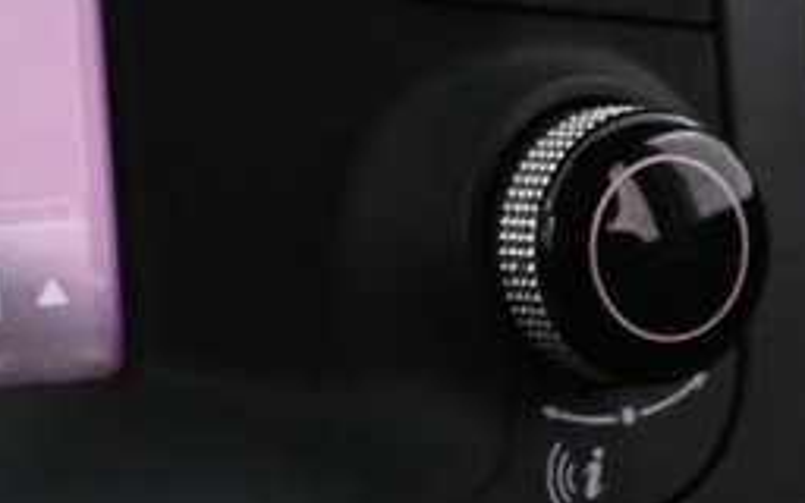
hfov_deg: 9.8
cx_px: -679
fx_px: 4459
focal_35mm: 203
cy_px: 3
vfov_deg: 6.4
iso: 2500
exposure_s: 1/30
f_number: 4
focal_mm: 21
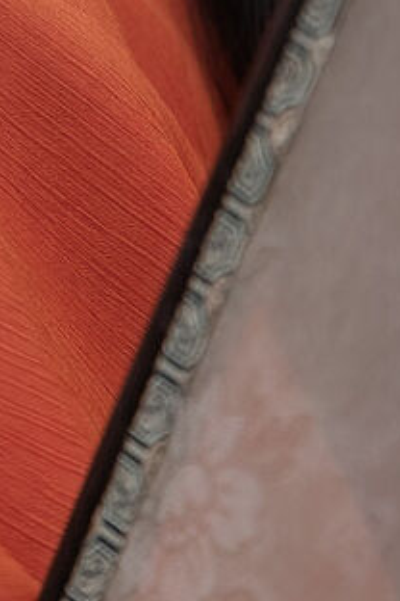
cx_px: -317
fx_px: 16849
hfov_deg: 1.4
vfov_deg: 2.0
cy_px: -409
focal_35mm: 1011
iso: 200
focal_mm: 200
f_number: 3.5
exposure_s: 1/320
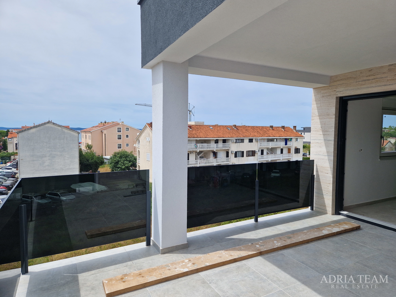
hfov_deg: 73.9
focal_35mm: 23
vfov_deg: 58.9
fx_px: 263
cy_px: 148
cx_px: 198
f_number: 1.8
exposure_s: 1/2424
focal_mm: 5.4
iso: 50
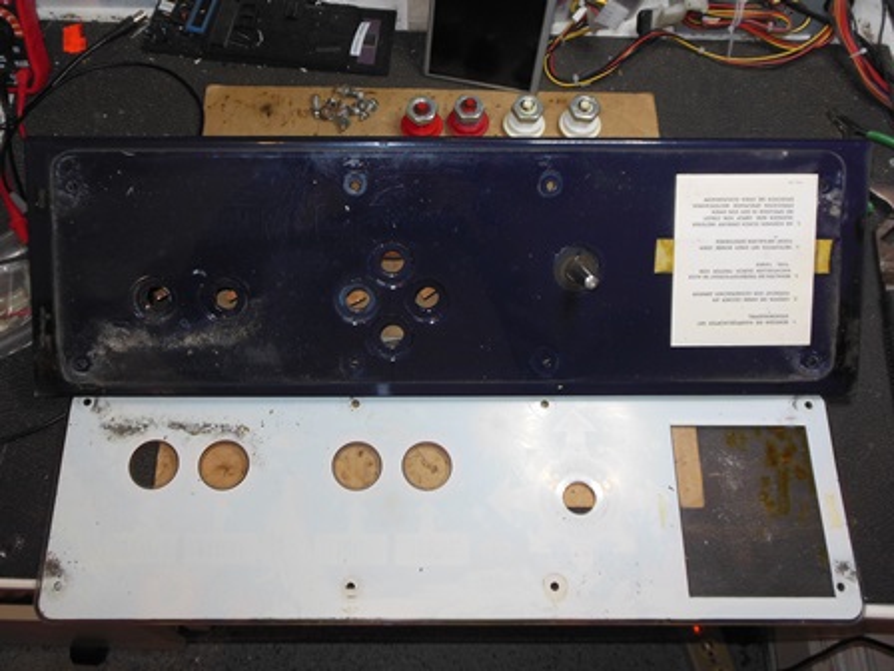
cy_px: 336
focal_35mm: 29
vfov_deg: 48.2
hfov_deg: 61.7
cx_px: 447
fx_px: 749
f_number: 3.3
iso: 125
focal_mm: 5.2
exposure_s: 1/25
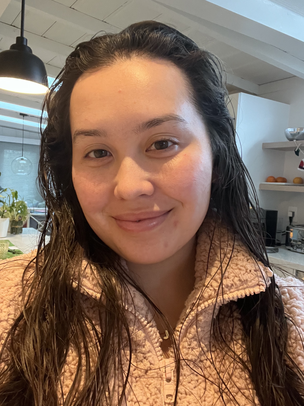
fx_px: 351
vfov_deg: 60.0
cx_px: 152
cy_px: 203
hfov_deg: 46.8
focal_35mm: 30
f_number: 2.2
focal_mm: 2.71
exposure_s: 1/30
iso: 640
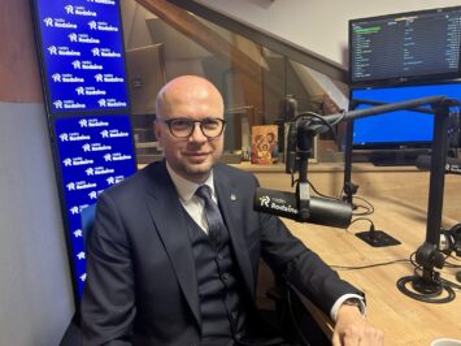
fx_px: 346
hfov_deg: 67.3
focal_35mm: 26
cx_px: 230
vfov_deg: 53.0
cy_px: 173
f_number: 1.5
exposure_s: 1/50
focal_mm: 5.7
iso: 250
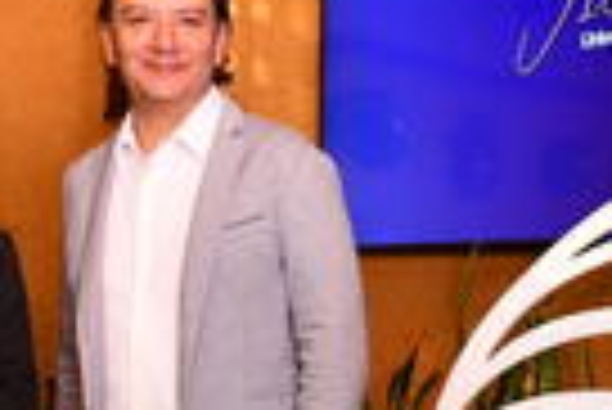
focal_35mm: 95
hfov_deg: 21.3
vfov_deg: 14.3
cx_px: 459
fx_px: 1617
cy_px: 365
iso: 1600
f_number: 4
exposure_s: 1/60
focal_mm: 18
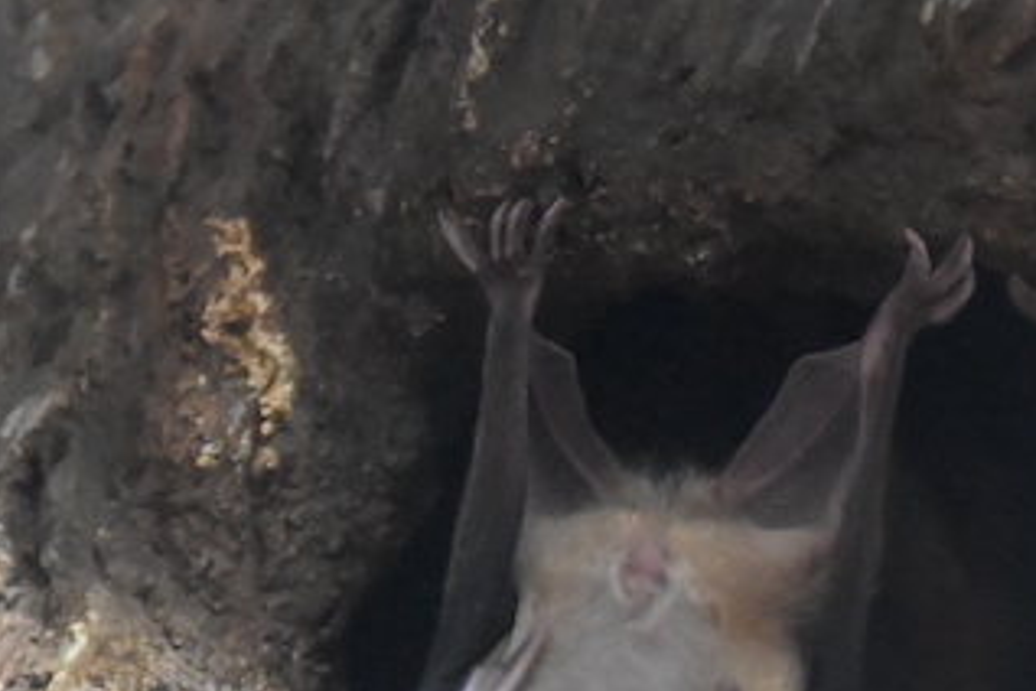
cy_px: 904
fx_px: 21697
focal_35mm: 754
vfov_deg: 1.8
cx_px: 1570
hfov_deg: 2.7
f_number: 5.3
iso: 12800
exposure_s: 1/13
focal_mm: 200
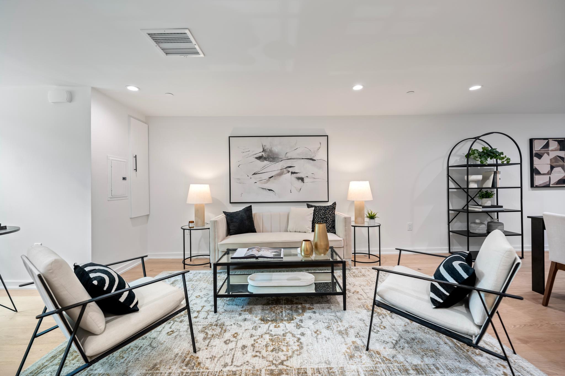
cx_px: 282
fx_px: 235
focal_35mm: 15
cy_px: 188
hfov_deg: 100.4
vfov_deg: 77.3
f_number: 4
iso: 800
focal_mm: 15
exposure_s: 1/20
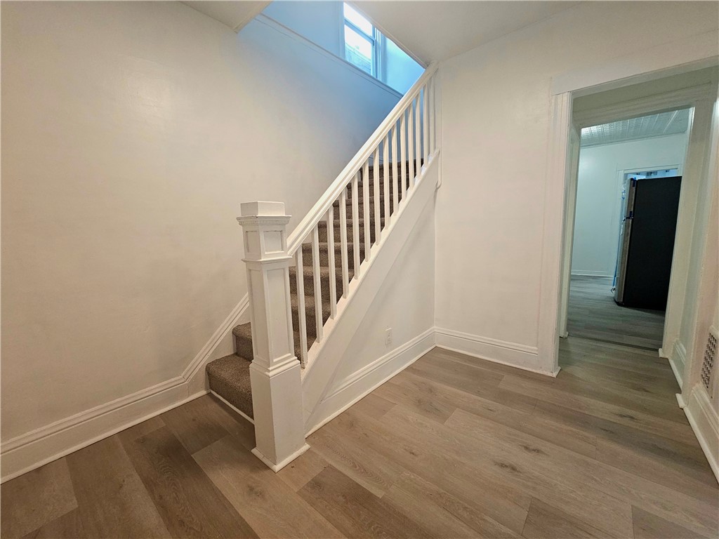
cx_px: 360
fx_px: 270
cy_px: 270
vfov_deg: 89.9
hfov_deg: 106.2
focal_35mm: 13
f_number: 2.2
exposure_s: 1/60.2
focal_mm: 2.2
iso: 200
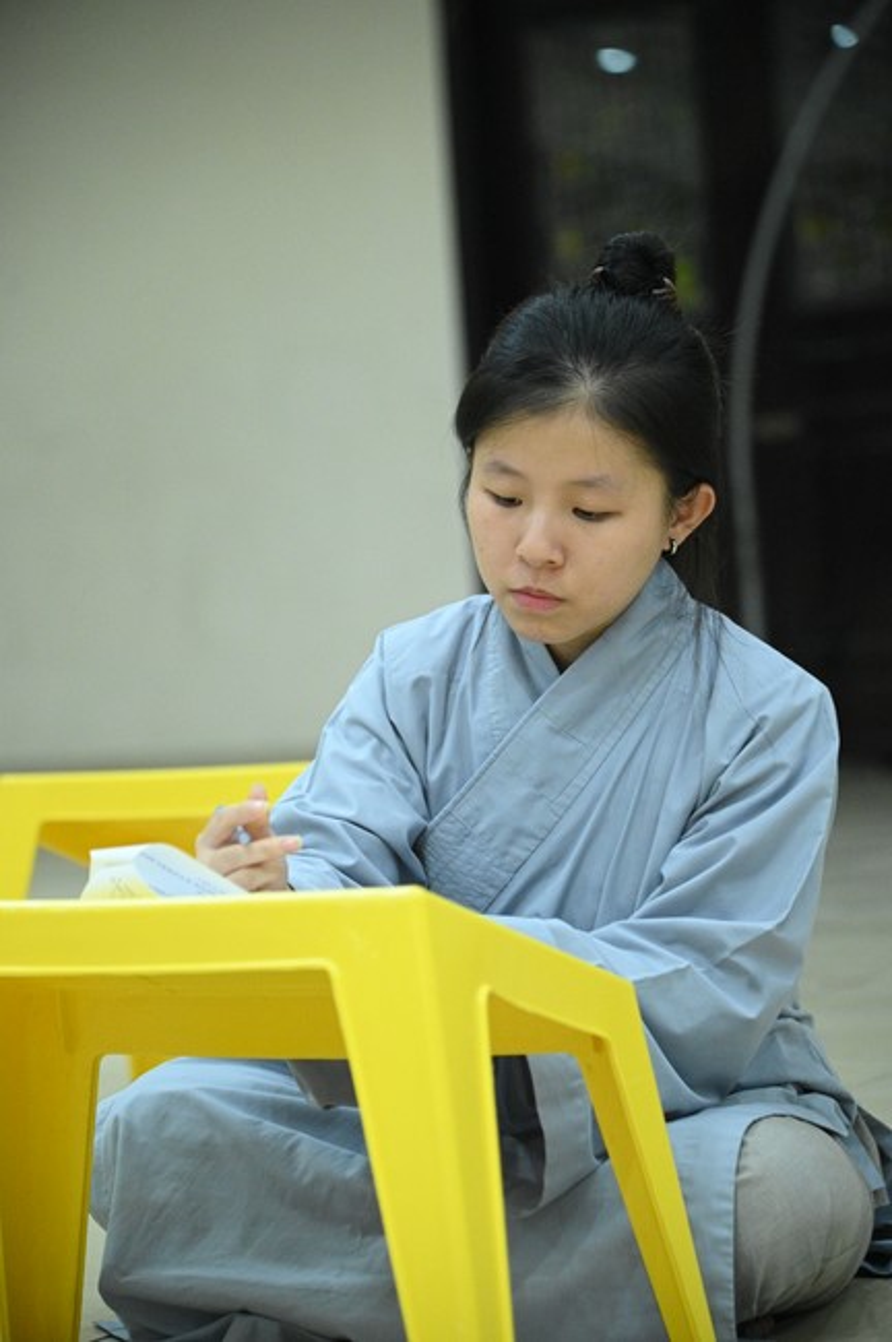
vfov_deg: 17.1
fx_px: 4469
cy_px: 671
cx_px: 446
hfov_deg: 11.4
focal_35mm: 120
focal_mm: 120
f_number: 4
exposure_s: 1/200
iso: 10000
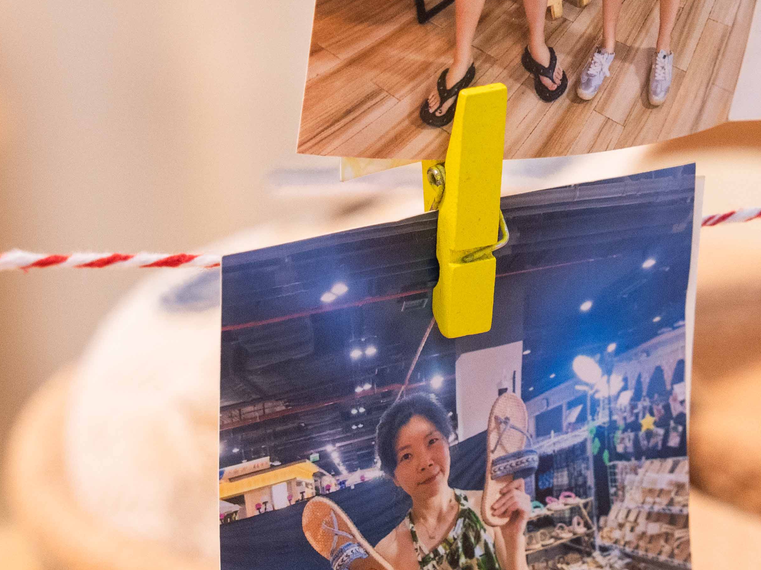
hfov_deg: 7.5
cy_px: 214
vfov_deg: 5.6
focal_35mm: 265
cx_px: 572
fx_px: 5825
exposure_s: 1/160
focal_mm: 70
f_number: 5
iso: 1250
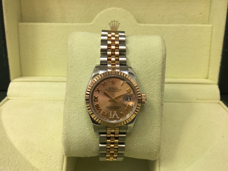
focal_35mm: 29
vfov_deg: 48.2
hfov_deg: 61.7
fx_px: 191
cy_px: 86
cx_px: 114
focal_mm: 4.15
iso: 32
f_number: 2.2
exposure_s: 1/40
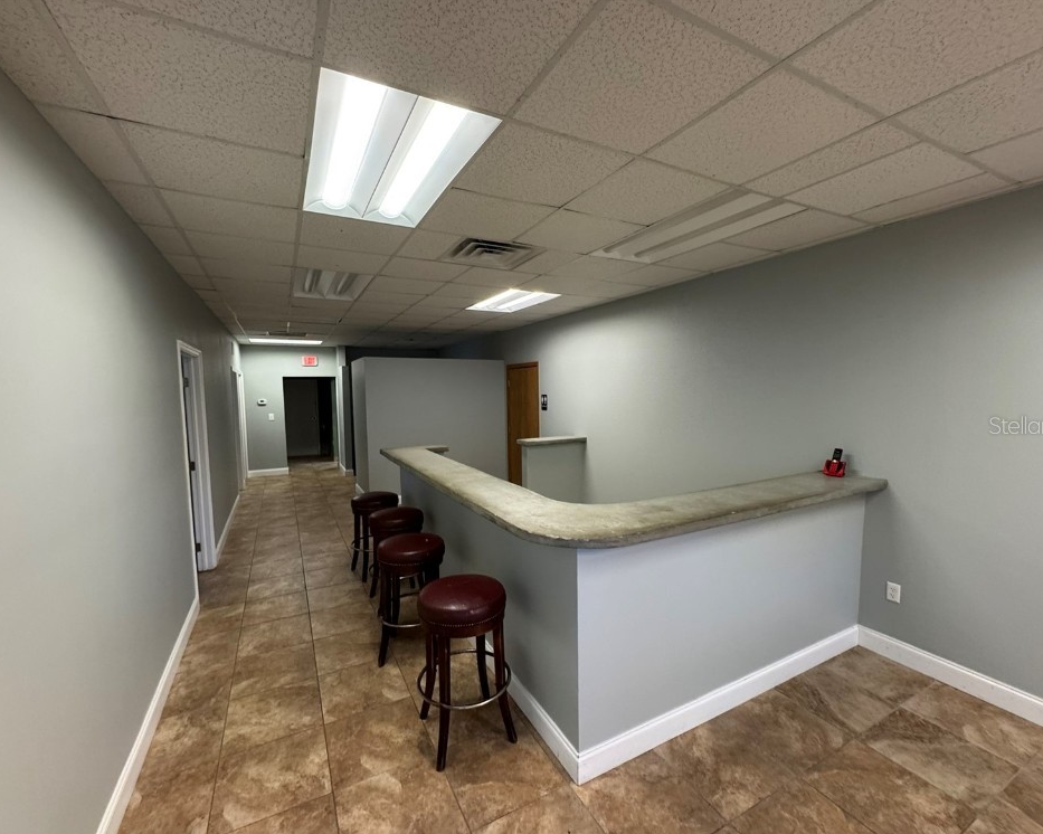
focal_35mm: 15
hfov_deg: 96.8
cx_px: 522
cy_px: 425
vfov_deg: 84.0
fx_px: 463
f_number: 2.2
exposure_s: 1/60
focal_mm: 2.22
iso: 250
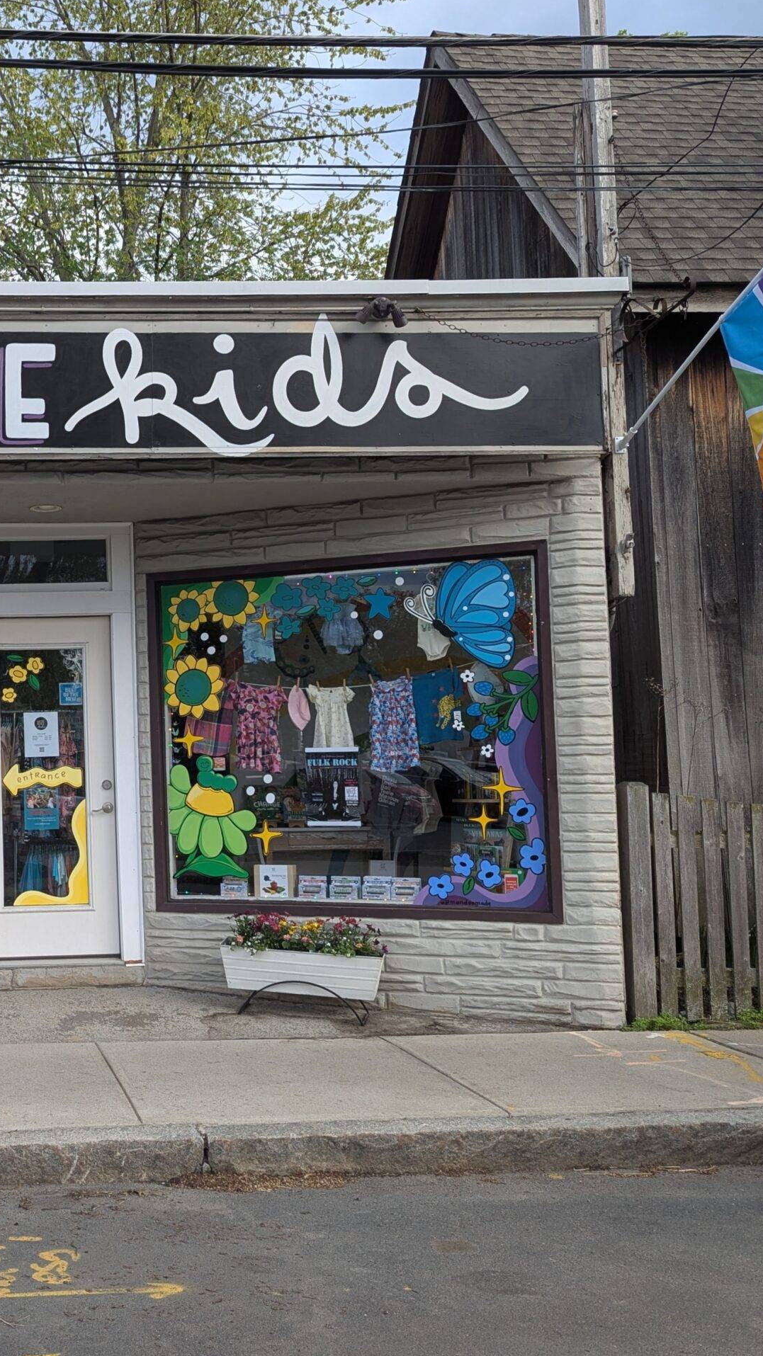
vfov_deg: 56.6
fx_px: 1259
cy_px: 679
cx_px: 29
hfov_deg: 31.6
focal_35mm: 35
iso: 45
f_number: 1.85
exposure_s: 1/341
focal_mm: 6.81
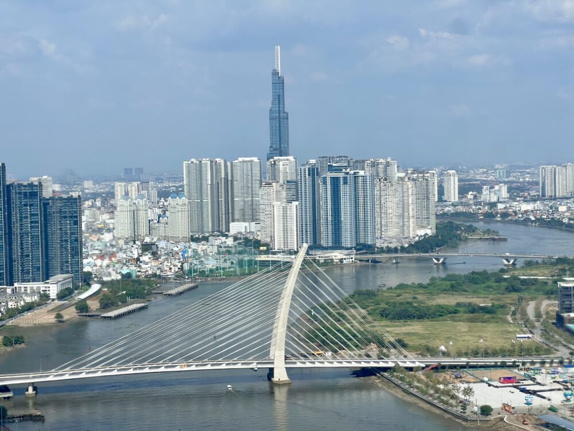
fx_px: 1277
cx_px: 287
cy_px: 216
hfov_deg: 25.3
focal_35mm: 77
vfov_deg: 19.1
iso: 32
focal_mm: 9
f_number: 2.8
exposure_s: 1/803
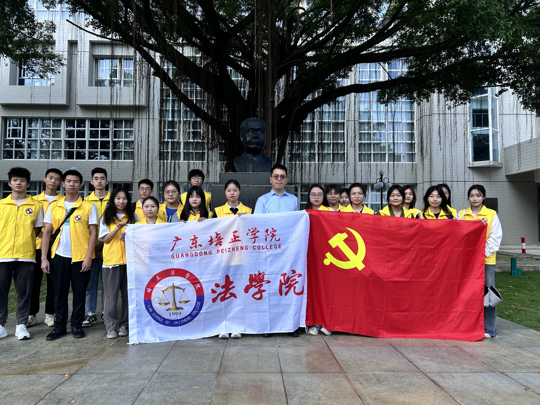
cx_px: 270
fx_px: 406
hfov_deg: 67.3
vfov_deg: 53.1
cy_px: 202
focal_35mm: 26
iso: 50
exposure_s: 1/1511
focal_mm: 5.7
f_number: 1.5
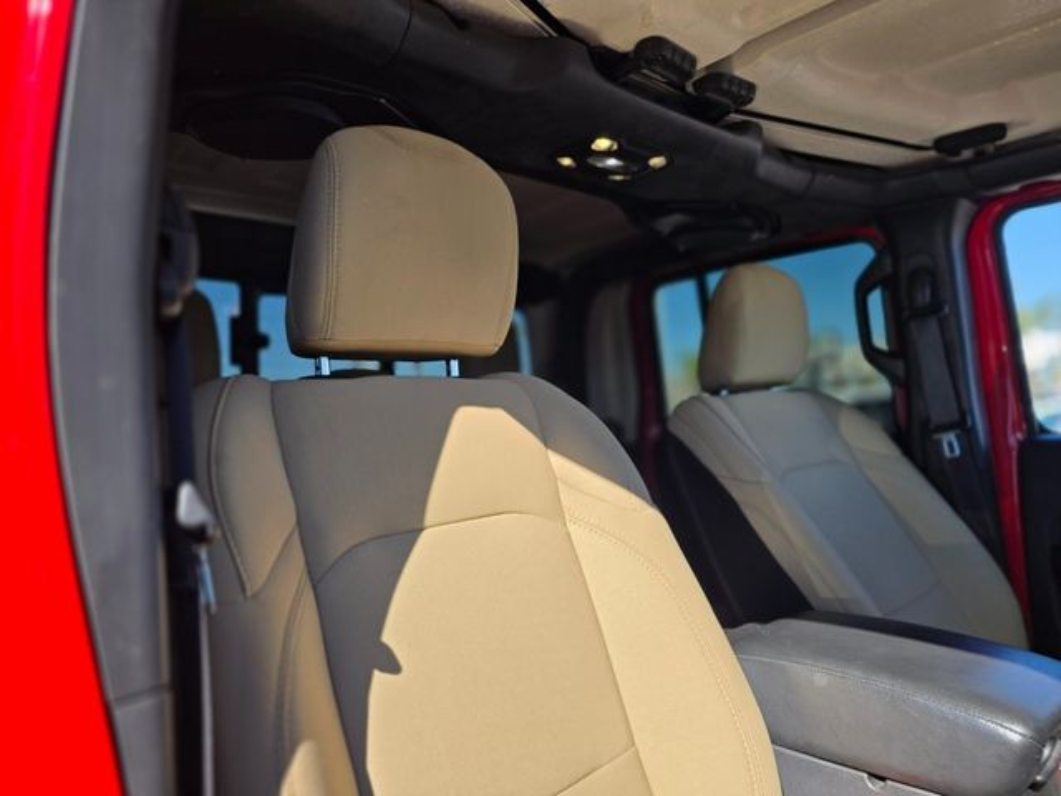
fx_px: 705
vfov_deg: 58.9
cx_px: 530
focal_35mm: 23
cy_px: 398
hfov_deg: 73.9
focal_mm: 6.3
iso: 80
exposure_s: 1/2145
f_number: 1.7
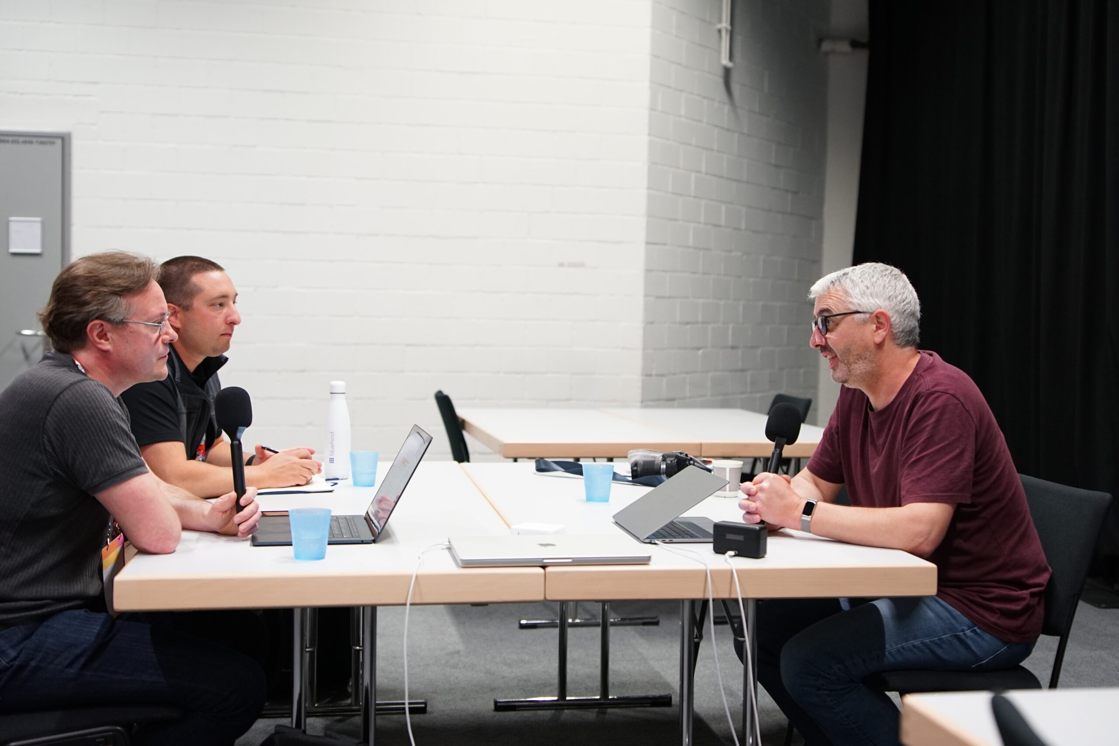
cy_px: 373
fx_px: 1368
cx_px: 560
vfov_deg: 30.5
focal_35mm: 44
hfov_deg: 44.5
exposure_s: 1/60
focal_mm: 44
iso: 1250
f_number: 2.8
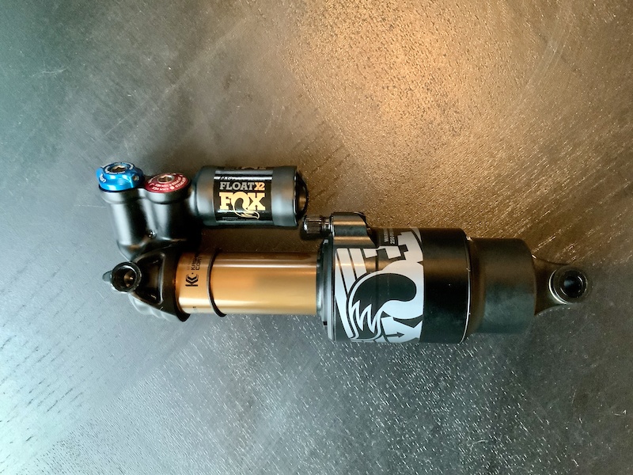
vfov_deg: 48.2
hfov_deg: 61.7
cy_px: 238
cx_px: 316
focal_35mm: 29
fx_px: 530
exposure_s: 1/30
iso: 500
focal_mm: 3
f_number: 1.8
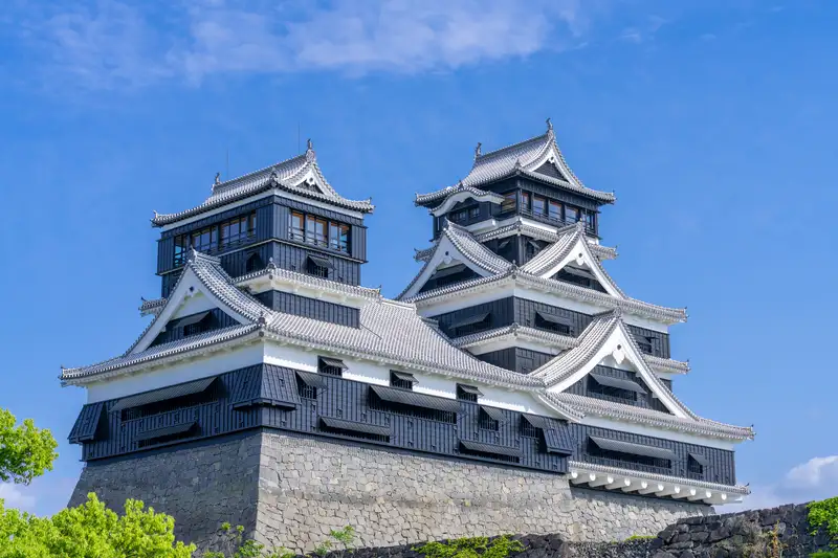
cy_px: 279
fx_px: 1629
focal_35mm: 70
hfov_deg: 28.8
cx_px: 419
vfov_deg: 19.4
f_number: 5.6
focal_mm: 70
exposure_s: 1/640
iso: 100
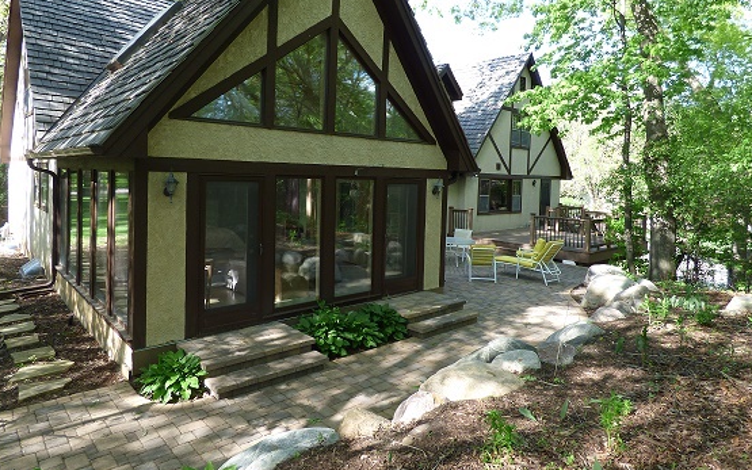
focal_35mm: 22
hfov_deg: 79.6
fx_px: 451
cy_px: 194
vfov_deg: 54.8
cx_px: 370
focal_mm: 3.58
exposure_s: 1/160
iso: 100
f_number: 2.8
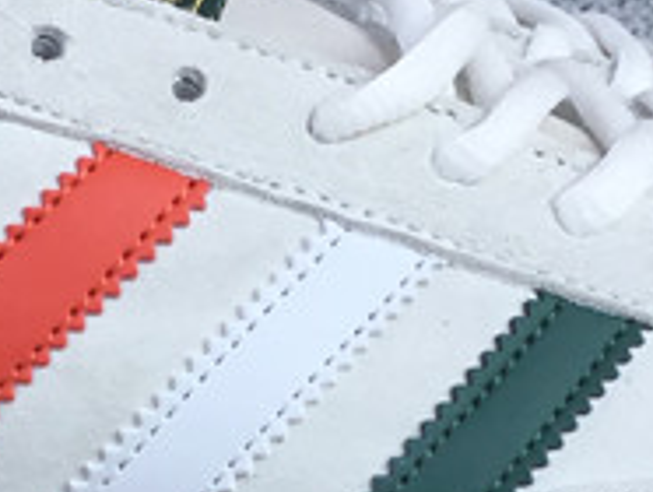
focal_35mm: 150
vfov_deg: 9.7
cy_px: 631
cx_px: 207
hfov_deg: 13.1
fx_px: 2833
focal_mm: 3.3
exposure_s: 1/522
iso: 25
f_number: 2.4
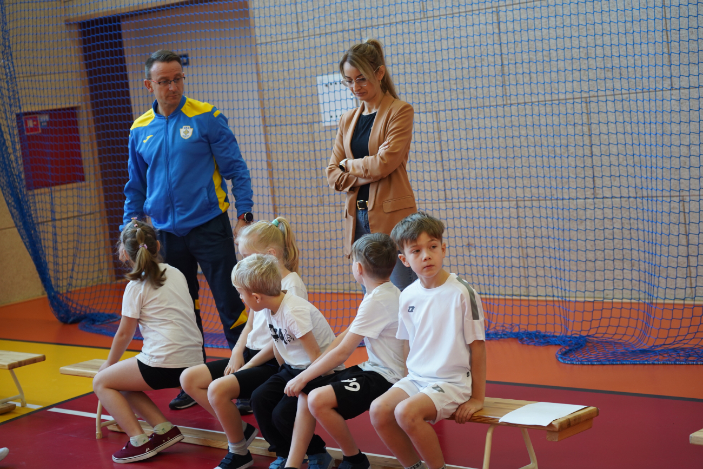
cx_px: 352
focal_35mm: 72
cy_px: 234
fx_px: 1406
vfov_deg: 18.9
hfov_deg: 28.1
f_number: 4
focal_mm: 72
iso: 1250
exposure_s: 1/100
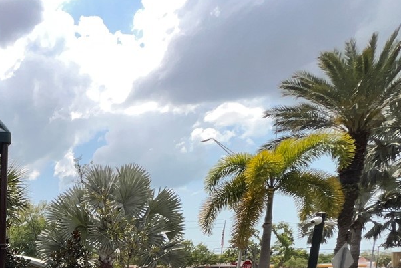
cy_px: 362
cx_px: -61
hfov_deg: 40.4
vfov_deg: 28.9
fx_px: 401
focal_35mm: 36
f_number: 1.8
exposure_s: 1/1468
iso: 25
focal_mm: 1.57
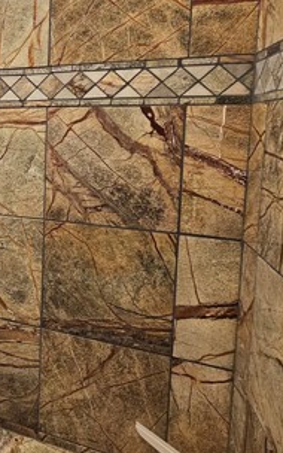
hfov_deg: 31.8
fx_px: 358
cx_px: -94
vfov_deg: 63.5
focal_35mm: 29
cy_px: 162
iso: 250
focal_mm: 2.2
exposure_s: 1/60
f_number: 2.2
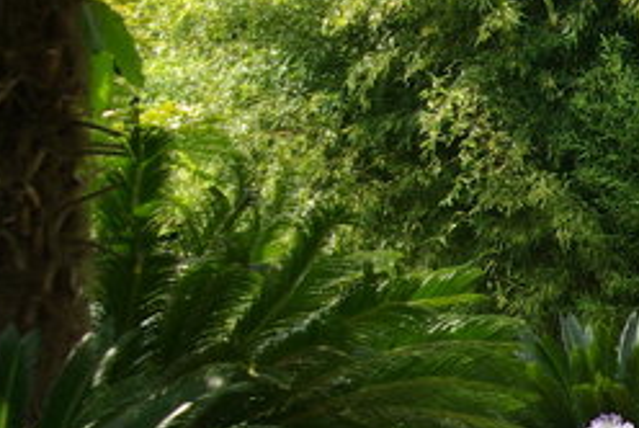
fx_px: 3607
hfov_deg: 9.7
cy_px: 522
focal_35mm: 203
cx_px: 1047
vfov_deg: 6.7
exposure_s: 1/125
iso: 100
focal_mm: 28
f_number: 4.5
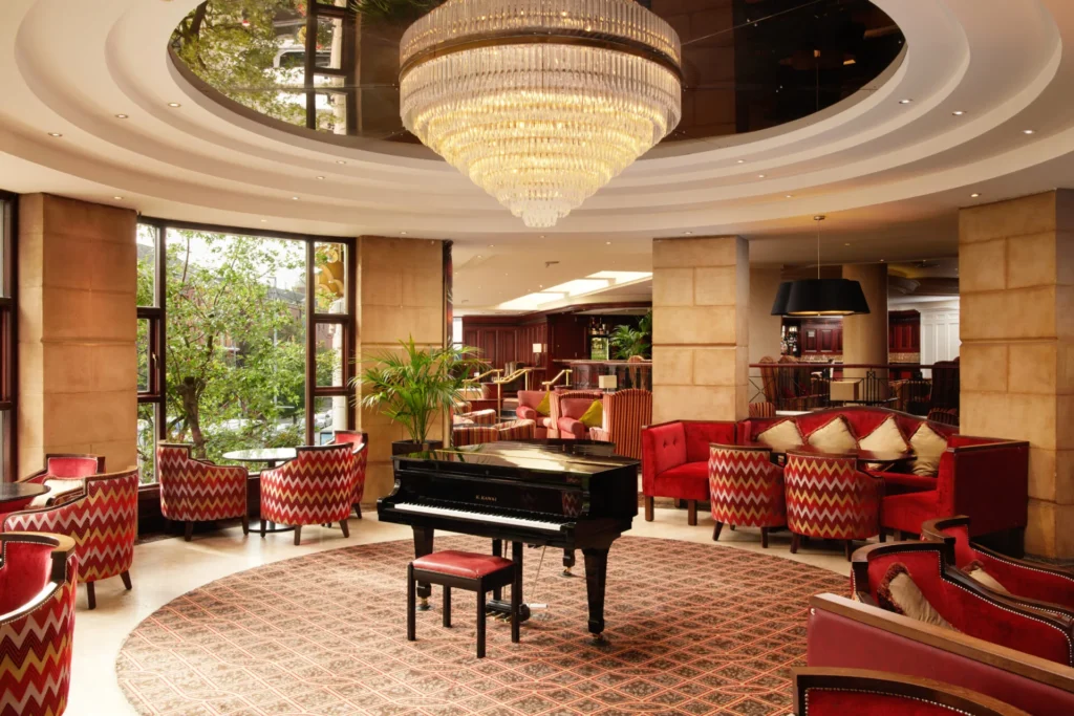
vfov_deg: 46.4
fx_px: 835
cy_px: 358
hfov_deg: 65.5
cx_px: 537
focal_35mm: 28
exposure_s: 1/250
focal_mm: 28
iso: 320
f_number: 16
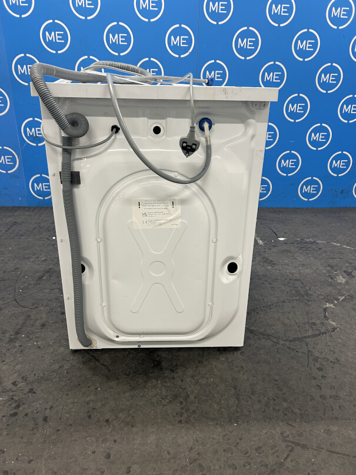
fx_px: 356
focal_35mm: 26
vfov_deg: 67.3
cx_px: 178
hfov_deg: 53.1
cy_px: 238
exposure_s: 1/100
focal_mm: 5.7
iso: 125
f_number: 1.5
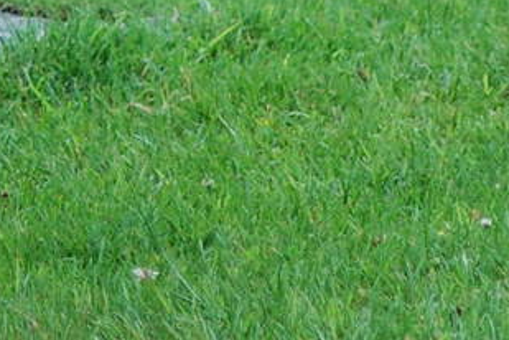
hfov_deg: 2.1
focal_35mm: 970
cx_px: -334
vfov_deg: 1.4
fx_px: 13708
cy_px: -287
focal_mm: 125
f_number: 4.2
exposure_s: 1/250
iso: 400
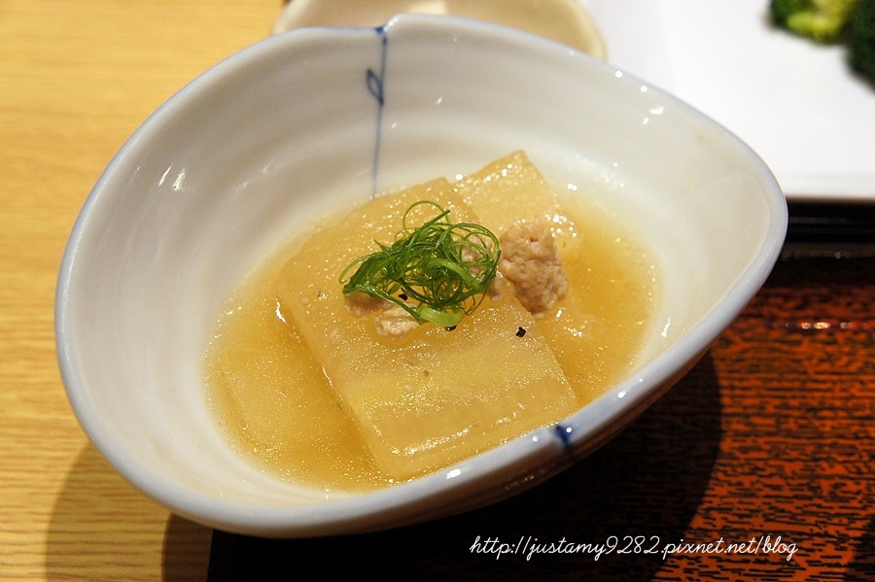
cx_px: 438
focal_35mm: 52
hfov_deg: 37.9
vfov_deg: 25.7
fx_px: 1275
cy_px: 291
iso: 1600
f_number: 6.3
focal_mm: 35
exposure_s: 1/50
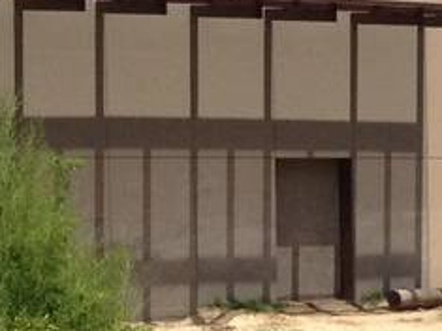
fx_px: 3037
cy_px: 544
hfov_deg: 7.8
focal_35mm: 238
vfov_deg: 6.1
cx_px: 1038
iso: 64
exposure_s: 1/1577
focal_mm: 4.28
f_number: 2.4
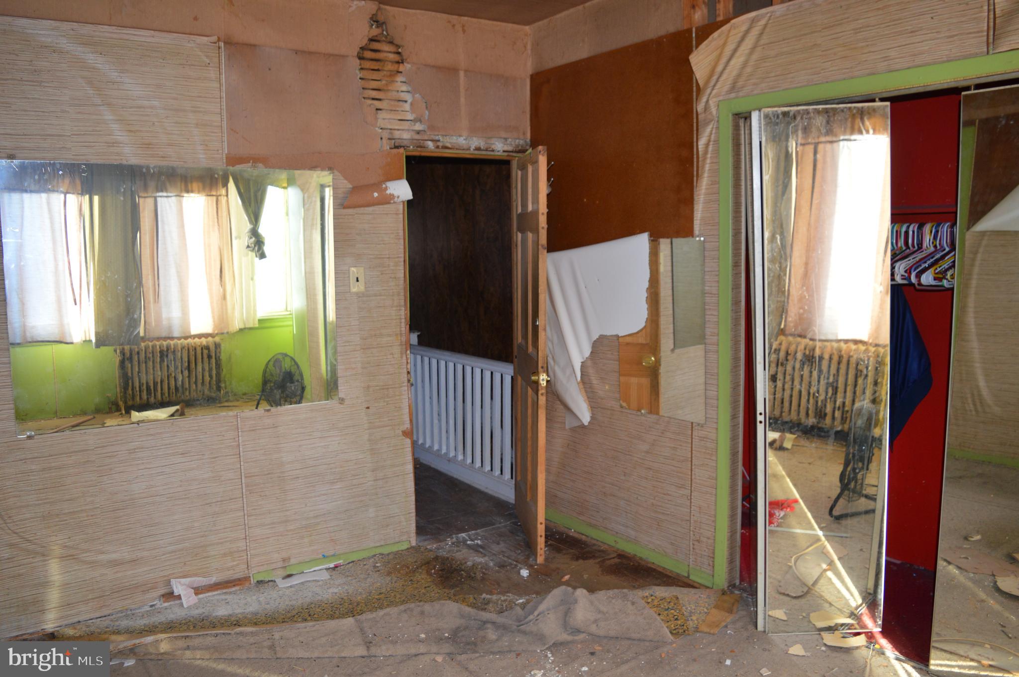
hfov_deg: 67.4
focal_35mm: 27
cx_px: 510
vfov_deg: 47.8
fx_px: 763
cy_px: 338
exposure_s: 1/60
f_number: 4
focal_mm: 18
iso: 400
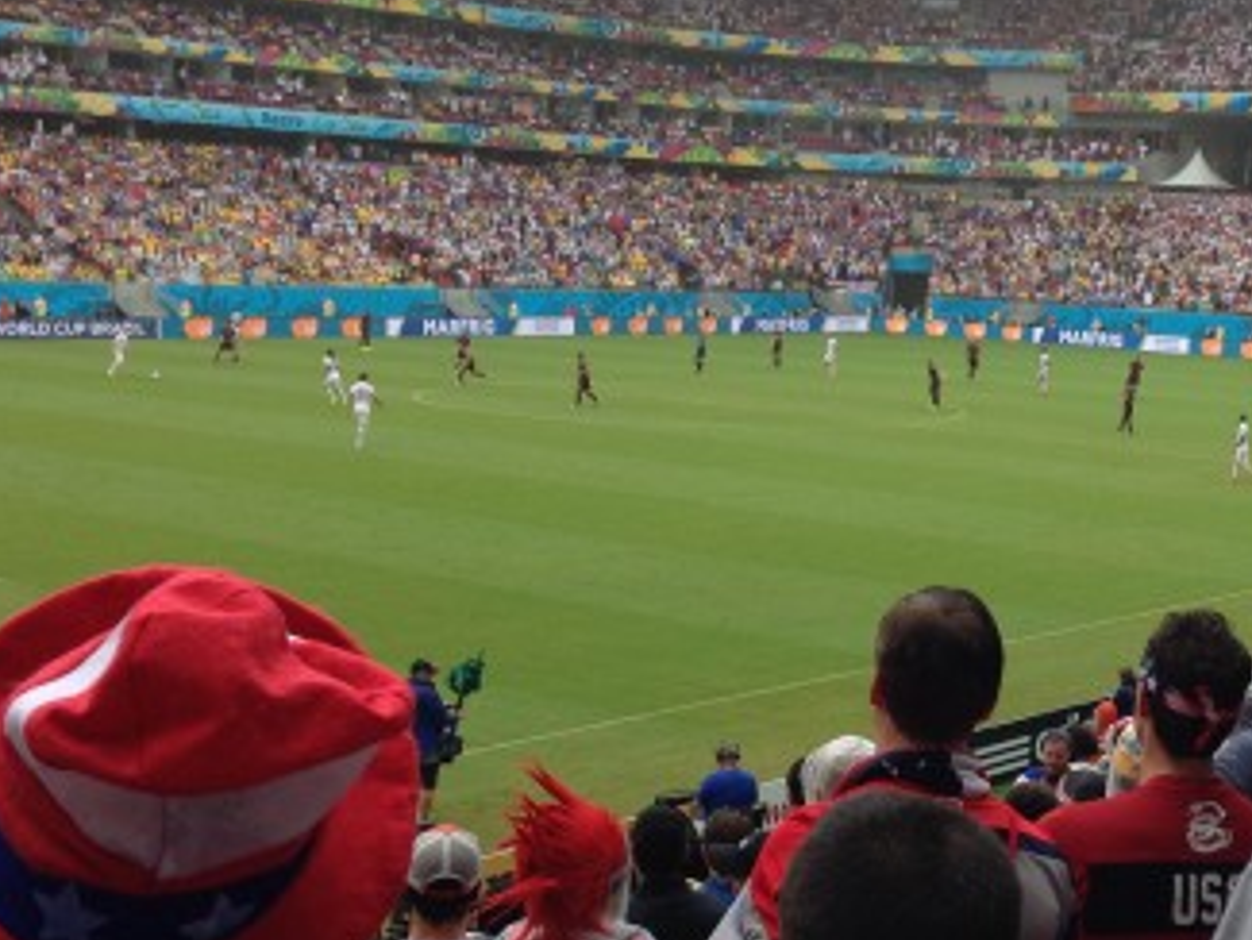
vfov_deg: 22.6
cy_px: 462
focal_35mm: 65
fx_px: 2352
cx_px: 1086
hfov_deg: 28.8
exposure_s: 1/198
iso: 50
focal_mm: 4.12
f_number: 2.4
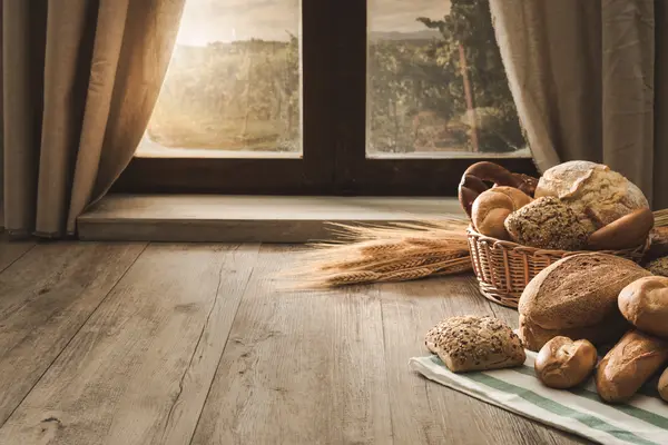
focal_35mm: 50
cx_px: 334
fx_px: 928
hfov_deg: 39.6
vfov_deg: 27.0
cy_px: 222
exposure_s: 1/125
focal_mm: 50
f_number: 10
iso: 100
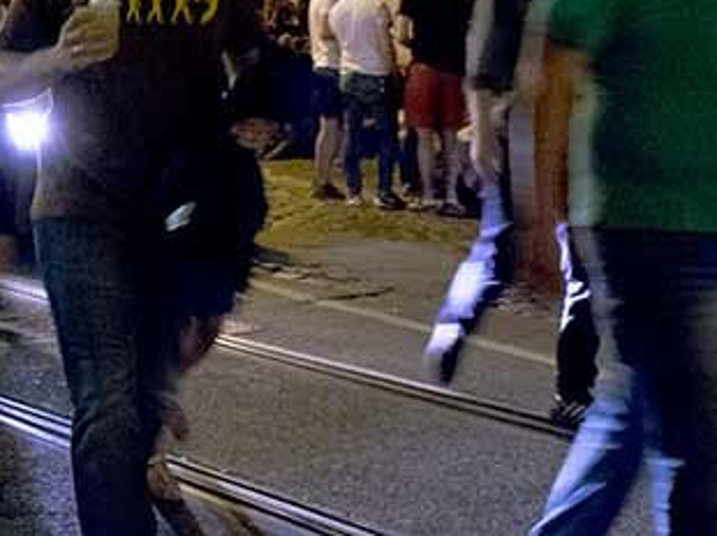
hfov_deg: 23.4
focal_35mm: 77
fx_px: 1594
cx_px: -116
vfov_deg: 19.1
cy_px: 211
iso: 6400
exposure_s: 1/15
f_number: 5.6
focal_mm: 20.5
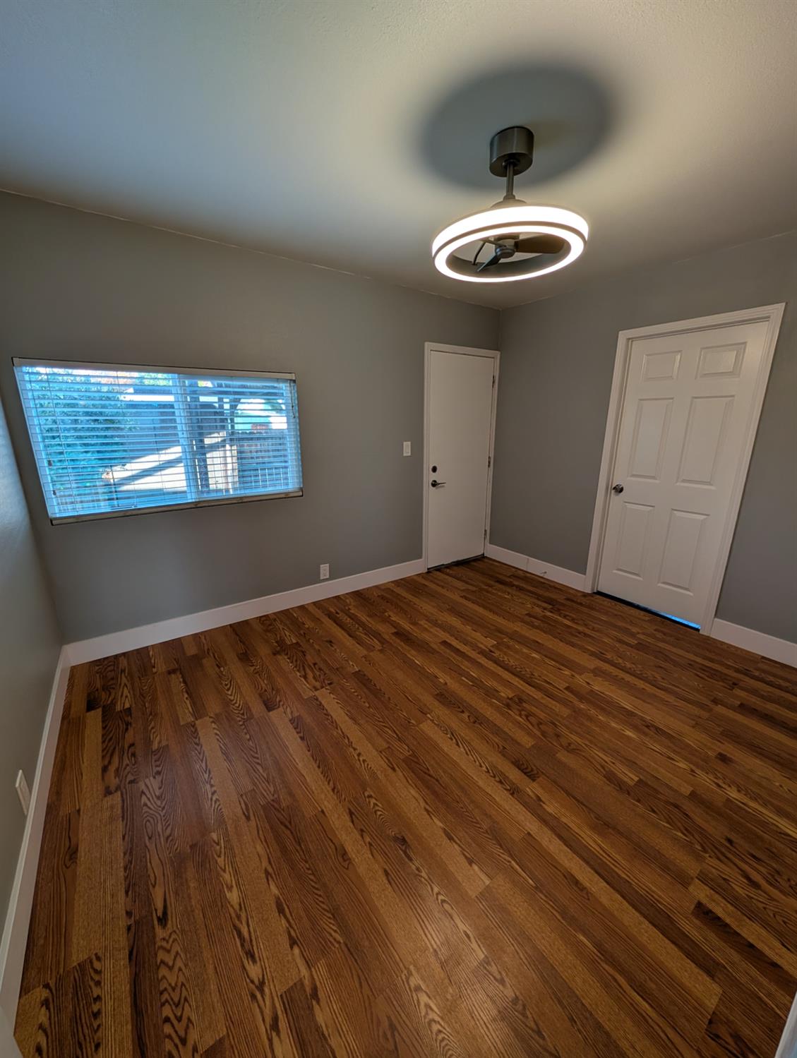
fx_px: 367
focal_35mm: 12
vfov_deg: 110.4
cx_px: 398
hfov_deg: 94.7
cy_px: 529
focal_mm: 2.02
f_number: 1.7
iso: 64
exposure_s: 1/92.5
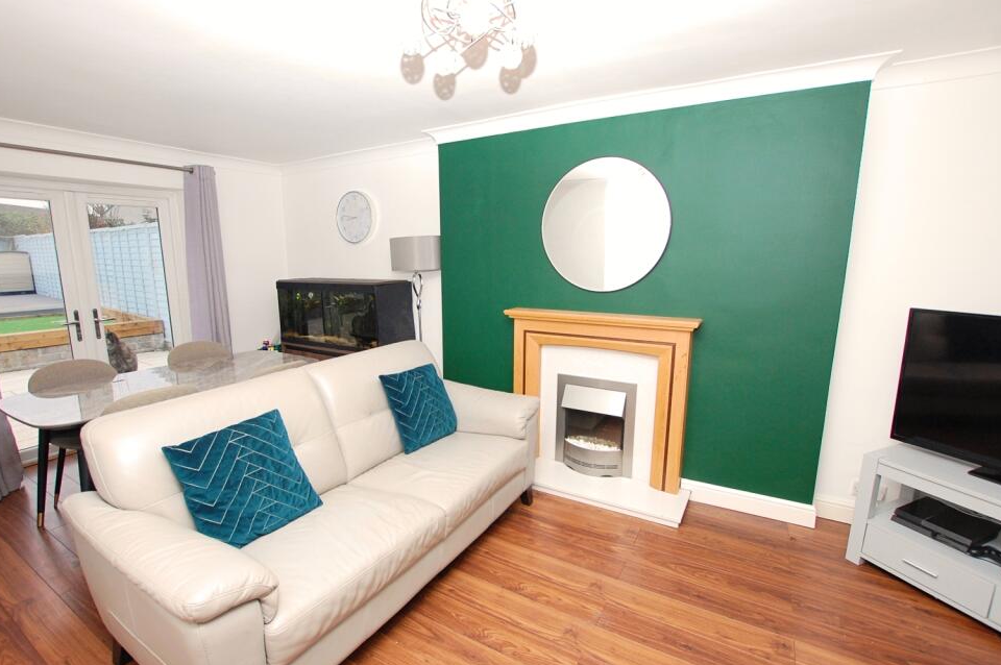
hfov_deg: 96.7
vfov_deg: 73.6
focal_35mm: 16
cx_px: 471
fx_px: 444
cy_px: 338
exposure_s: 1/100
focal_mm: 10
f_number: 5
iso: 800
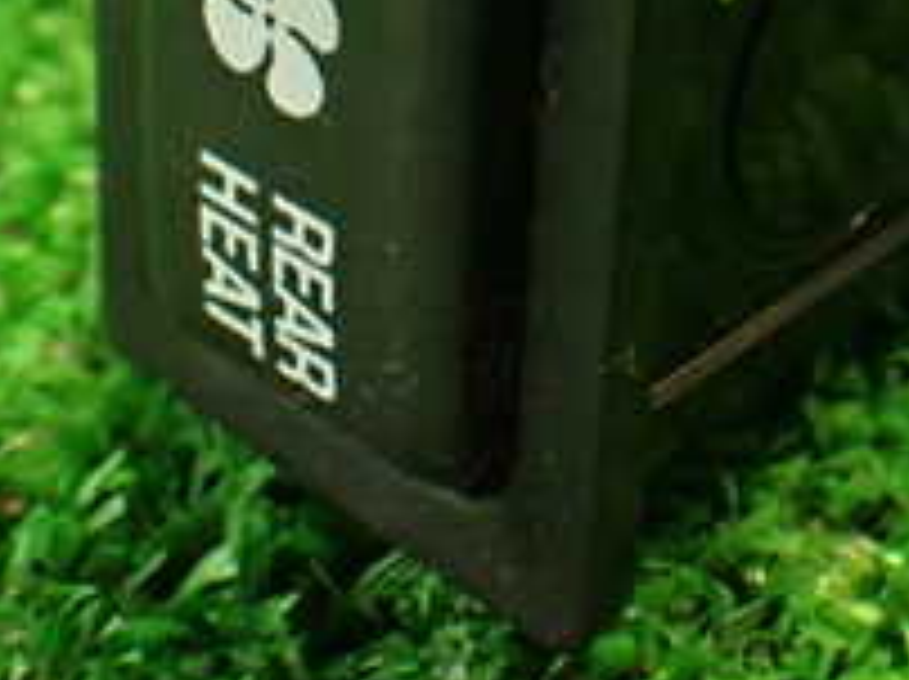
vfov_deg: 13.5
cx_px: 616
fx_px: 2806
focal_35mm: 107
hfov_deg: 18.3
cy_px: -86
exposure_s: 1/30
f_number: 2.5
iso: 800
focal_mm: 6.37
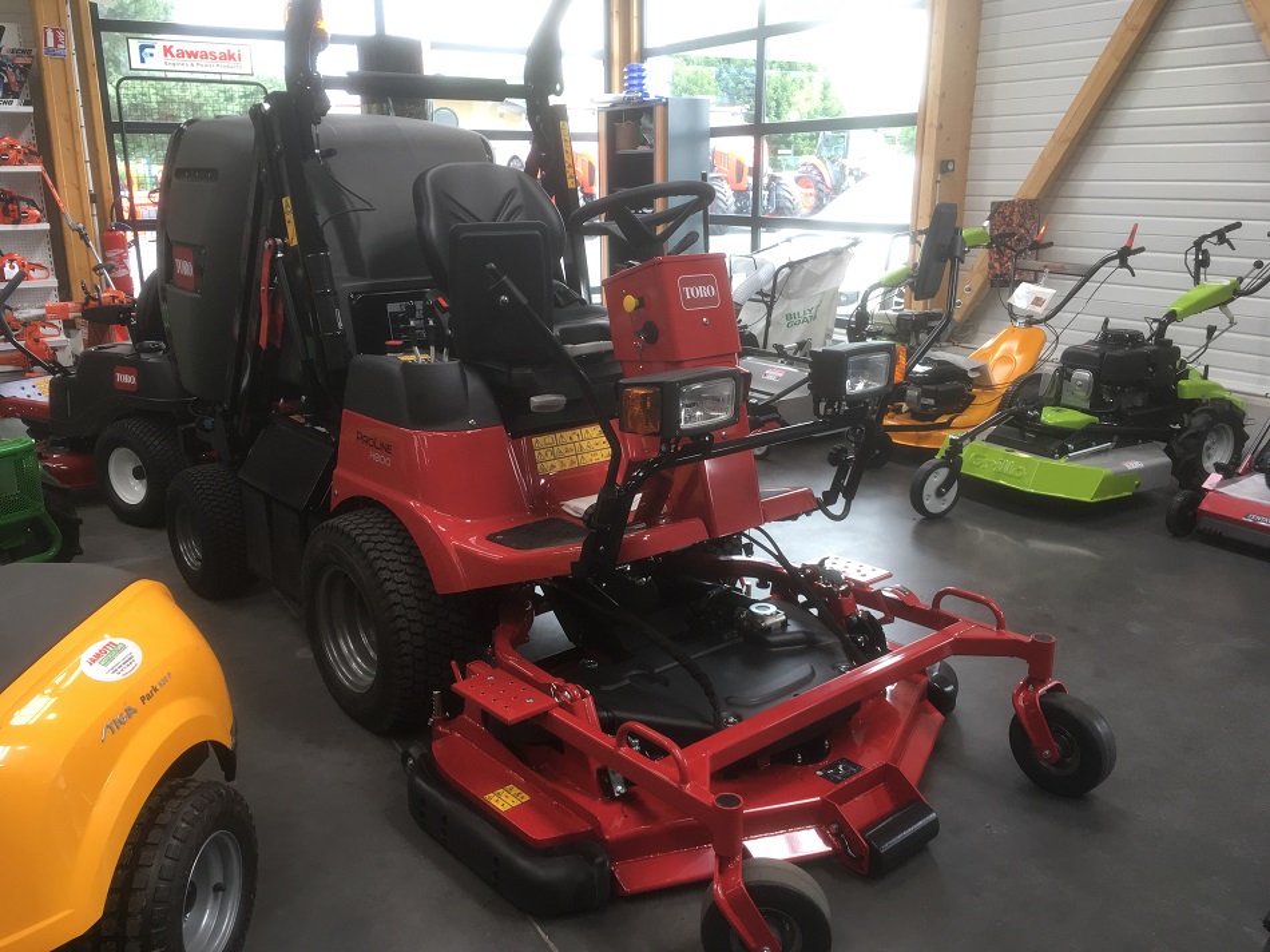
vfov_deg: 48.2
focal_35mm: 29
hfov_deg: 61.7
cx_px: 635
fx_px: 1064
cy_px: 476
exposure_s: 1/100
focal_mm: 4.15
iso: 40
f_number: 2.2
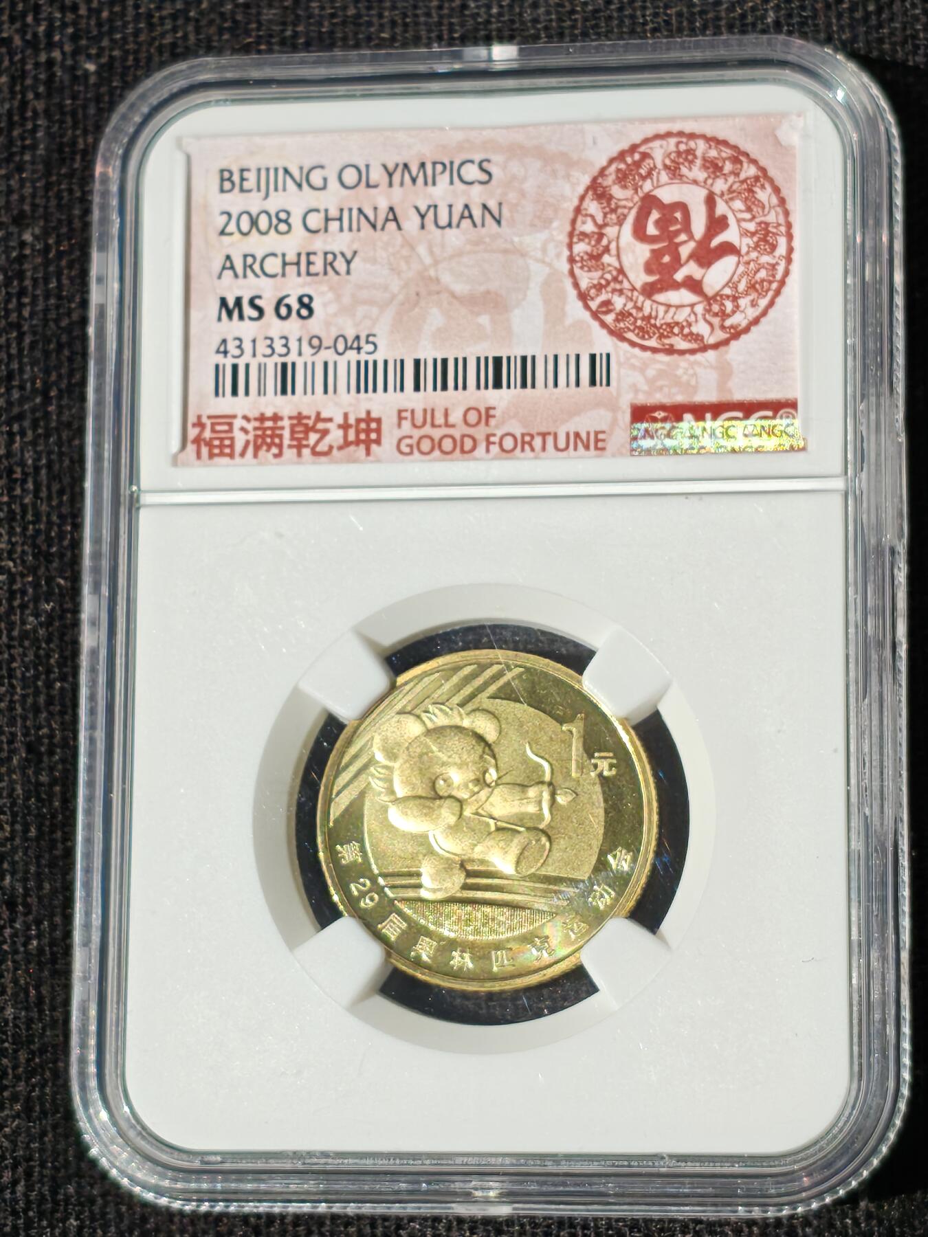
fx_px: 3646
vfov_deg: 19.3
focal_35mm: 102
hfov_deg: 14.5
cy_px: 618
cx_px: 464
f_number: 1.5
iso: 50
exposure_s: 1/3826
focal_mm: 4.94
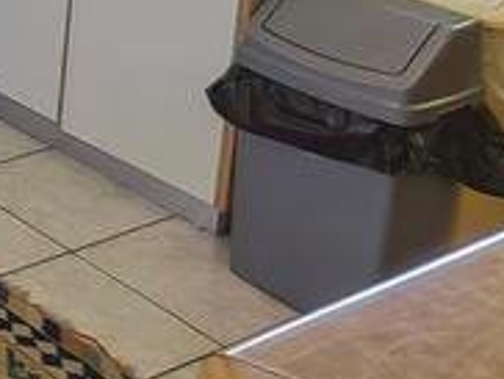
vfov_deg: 17.0
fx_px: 1152
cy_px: -188
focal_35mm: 79
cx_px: -435
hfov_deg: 18.5
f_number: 2.2
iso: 100
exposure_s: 1/50
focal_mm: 1.68
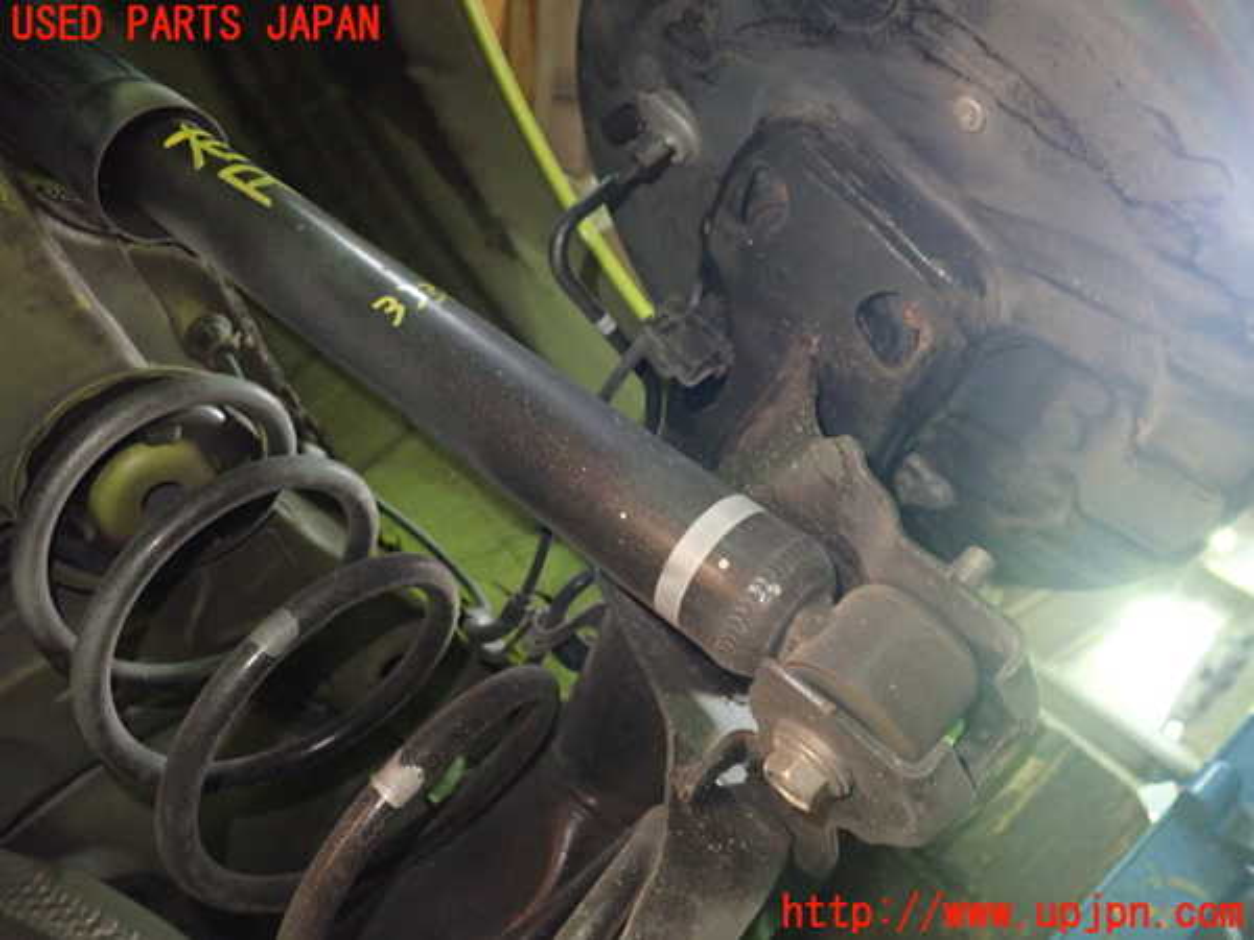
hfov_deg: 60.0
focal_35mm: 30
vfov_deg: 46.8
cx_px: 627
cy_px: 470
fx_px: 1087
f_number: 2.3
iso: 800
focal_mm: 5.5
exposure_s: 1/30
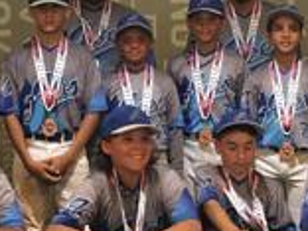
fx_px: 908
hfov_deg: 19.3
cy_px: 120
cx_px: 146
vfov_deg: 14.5
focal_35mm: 102
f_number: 2.2
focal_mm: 4.15
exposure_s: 1/15
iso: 320
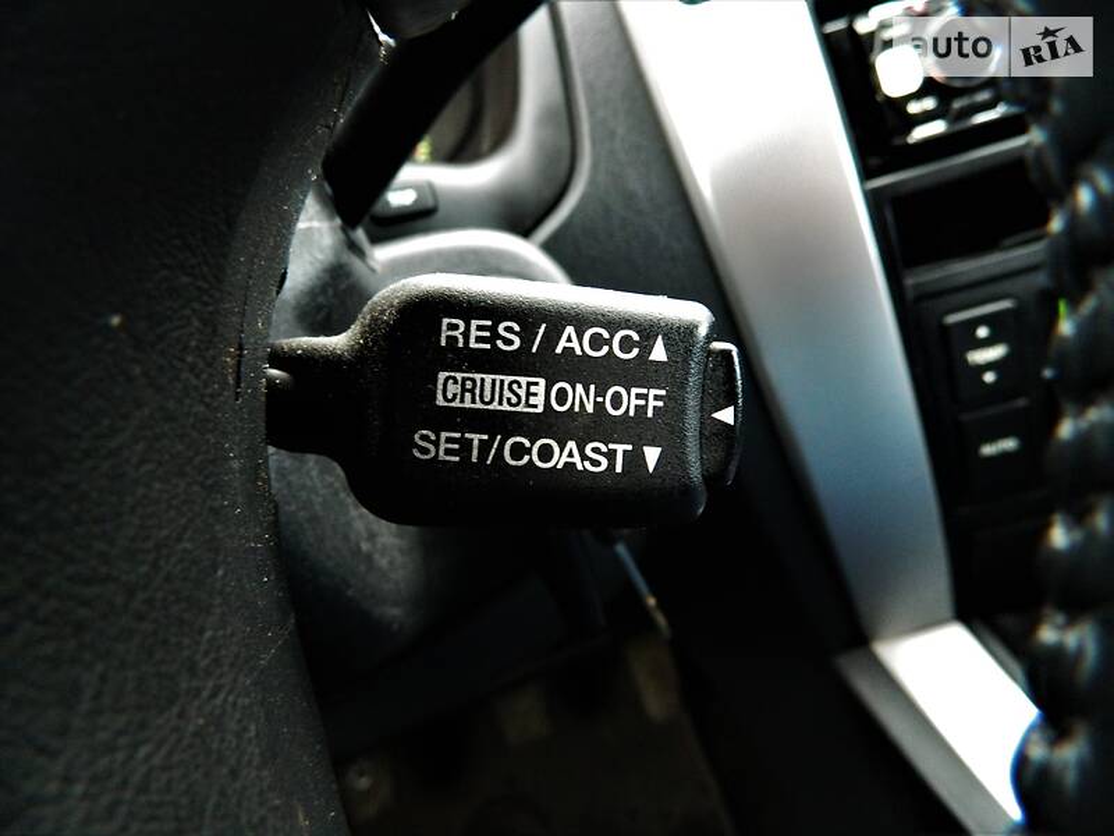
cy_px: 418
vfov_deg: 54.9
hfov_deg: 69.4
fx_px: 805
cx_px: 557
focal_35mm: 25
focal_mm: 4.5
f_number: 3.1
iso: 400
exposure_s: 1/13
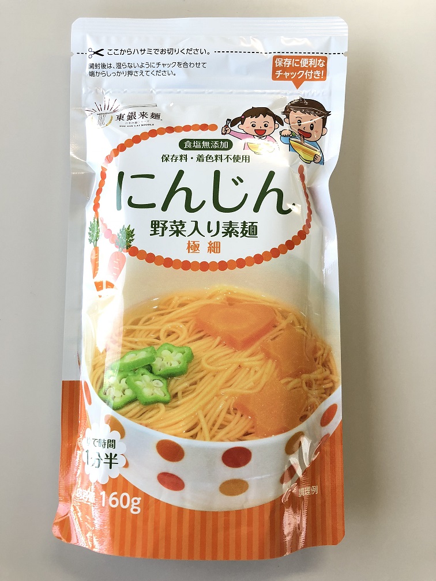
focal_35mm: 28
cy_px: 290
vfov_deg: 63.4
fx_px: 470
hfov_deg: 49.7
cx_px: 218
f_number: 1.8
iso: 32
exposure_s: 1/33
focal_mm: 3.99
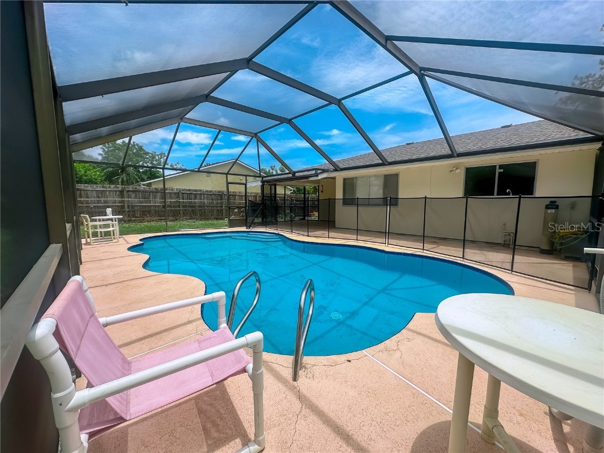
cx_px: 302
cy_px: 226
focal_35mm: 14
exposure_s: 1/1900
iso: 50
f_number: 2.2
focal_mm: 2.22
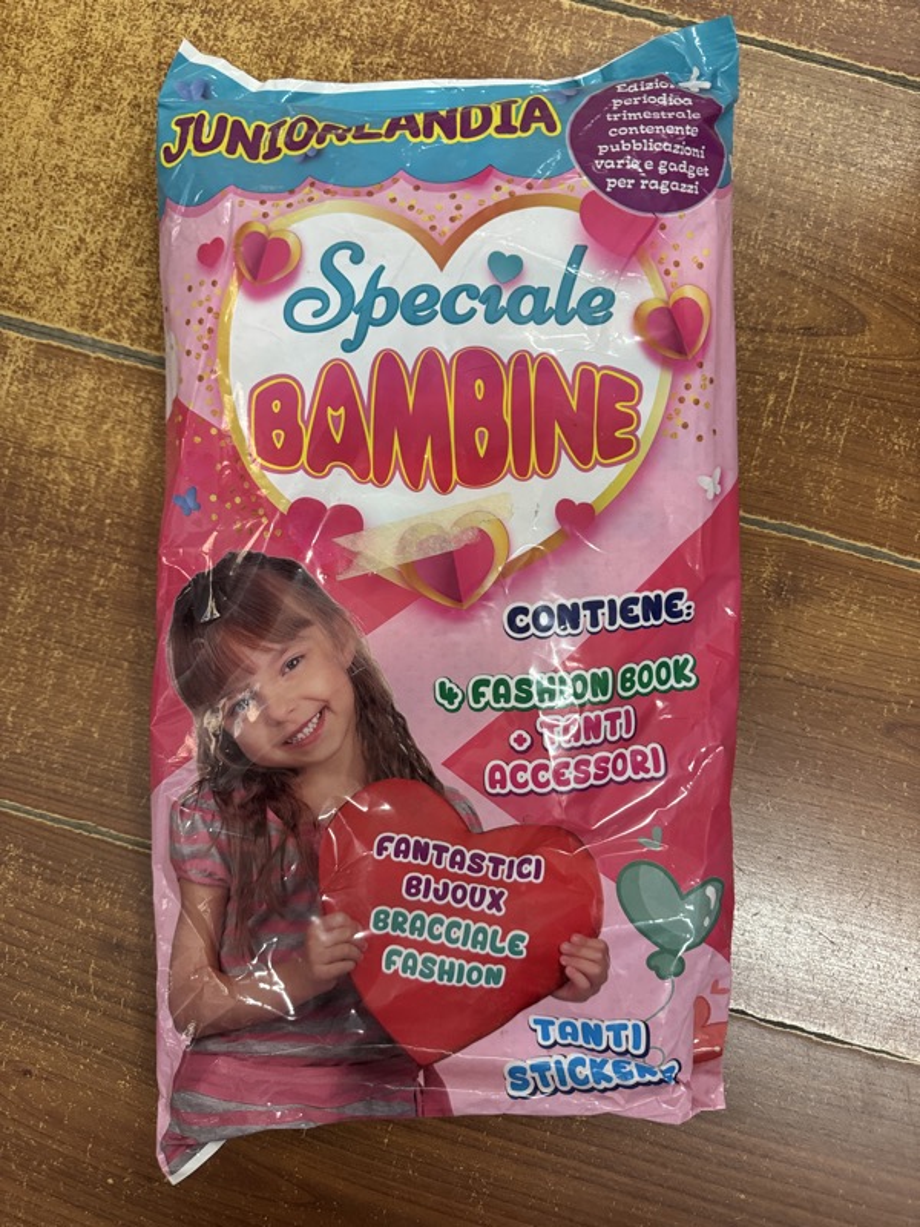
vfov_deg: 71.6
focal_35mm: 24
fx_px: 850
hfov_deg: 56.8
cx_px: 460
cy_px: 614
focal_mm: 6.76
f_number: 1.78
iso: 400
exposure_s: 1/50
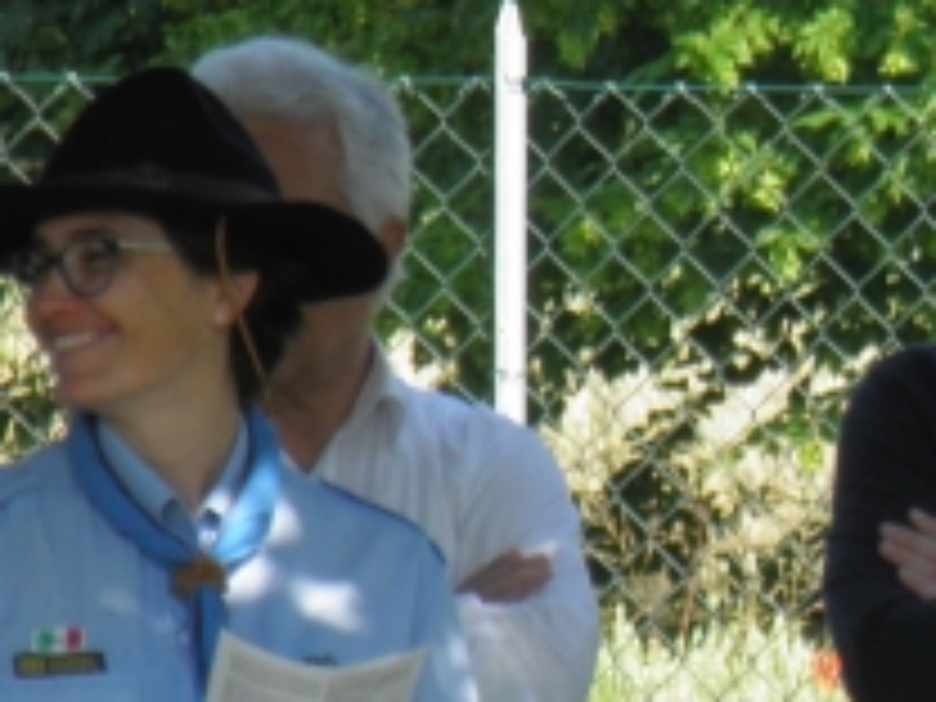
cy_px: 342
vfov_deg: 1.0
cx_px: 1400
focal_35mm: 1421
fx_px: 38423
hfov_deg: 1.4
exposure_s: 1/160
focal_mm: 66.5
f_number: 4.4
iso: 50
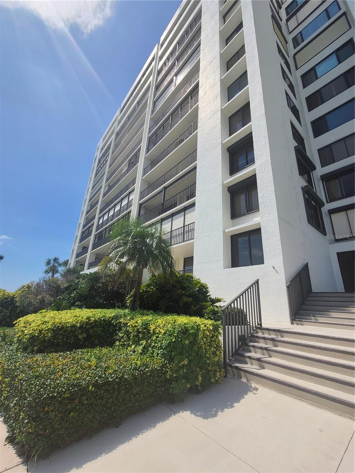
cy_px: 236
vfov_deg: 106.2
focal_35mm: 13
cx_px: 178
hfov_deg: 89.9
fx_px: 178
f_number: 2.2
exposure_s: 1/2456
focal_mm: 2.2
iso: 64
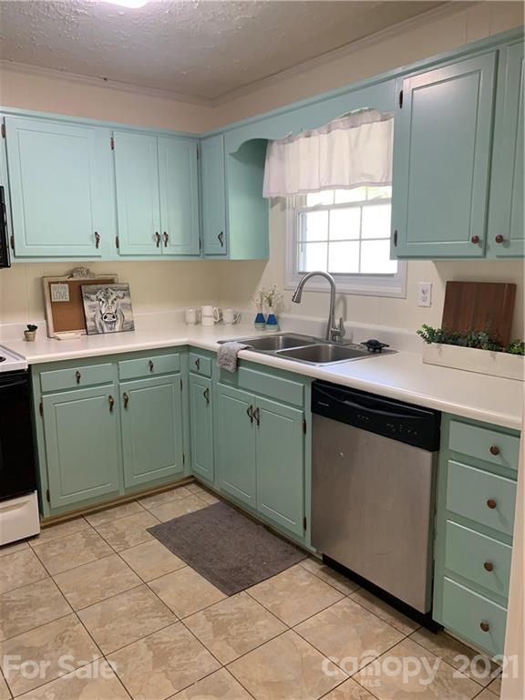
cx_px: 262
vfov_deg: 67.3
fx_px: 526
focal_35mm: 26
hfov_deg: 53.1
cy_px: 350
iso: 100
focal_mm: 4.25
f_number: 1.8
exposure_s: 1/60
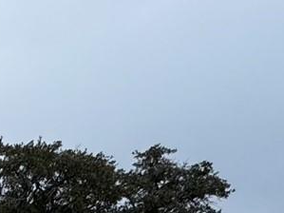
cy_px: 601
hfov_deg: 16.7
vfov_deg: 11.1
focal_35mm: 96
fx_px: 787
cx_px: -242
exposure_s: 1/899
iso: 50
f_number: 2.2
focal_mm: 2.22
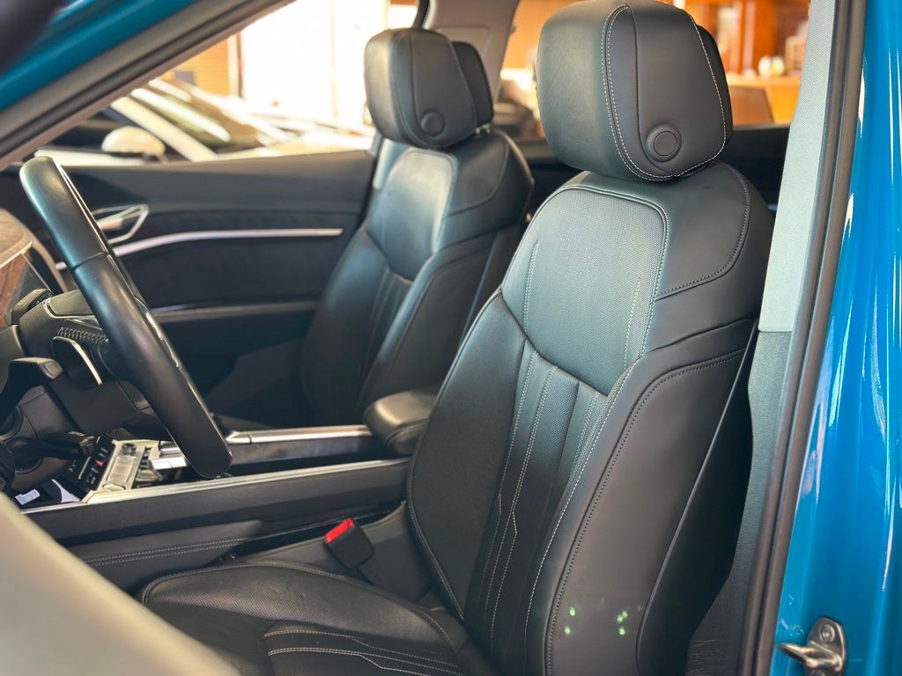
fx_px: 1251
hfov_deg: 39.7
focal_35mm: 48
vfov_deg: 30.3
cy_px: 338
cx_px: 451
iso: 200
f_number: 1.78
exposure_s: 1/60
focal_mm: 6.86
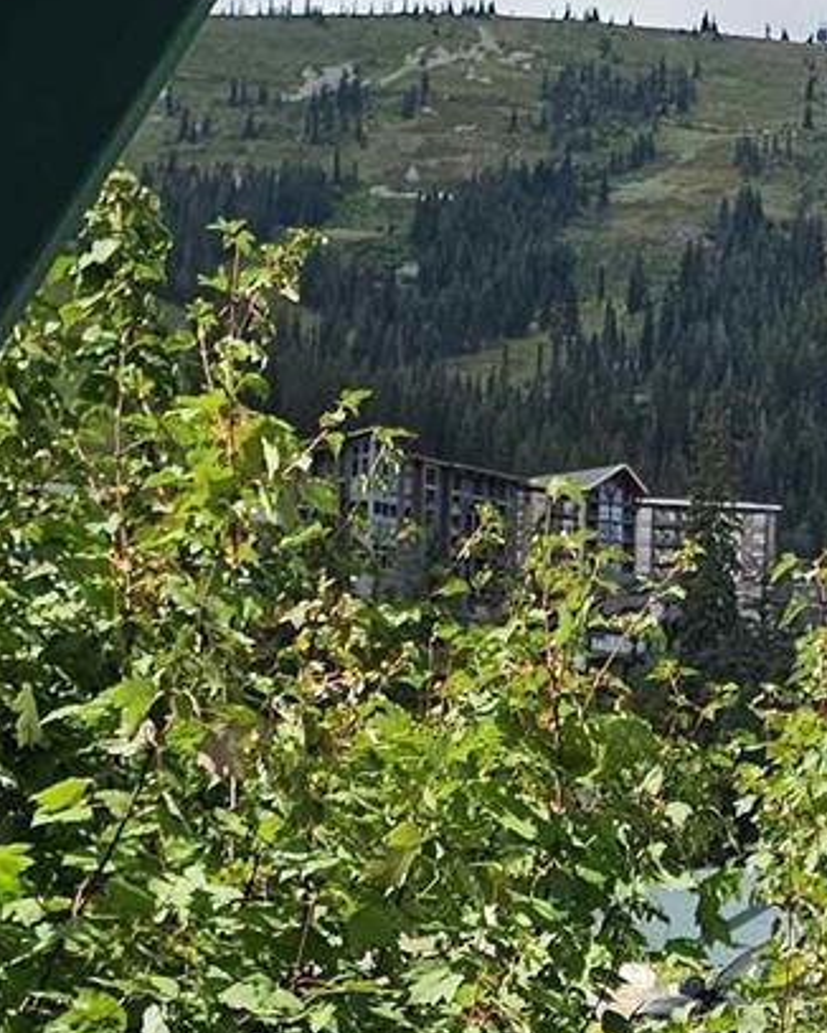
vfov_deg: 17.0
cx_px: 1537
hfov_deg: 12.4
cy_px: 487
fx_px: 3455
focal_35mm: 113
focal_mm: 6.3
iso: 32
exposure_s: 1/2000
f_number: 1.7
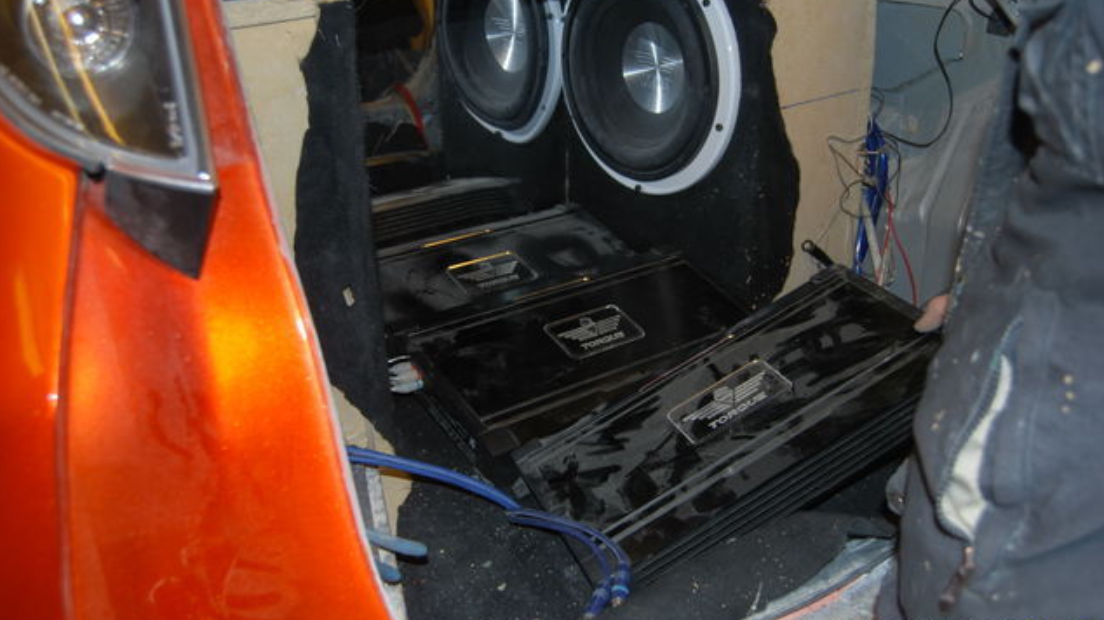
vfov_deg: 32.3
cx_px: 550
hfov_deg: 54.6
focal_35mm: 37
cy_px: 279
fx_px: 1069
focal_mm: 23
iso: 200
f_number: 3.8
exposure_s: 1/60
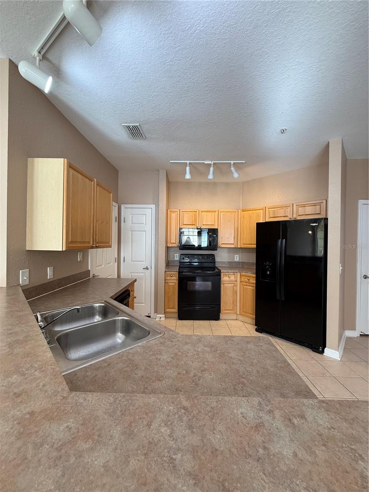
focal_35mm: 14
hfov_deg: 85.7
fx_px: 199
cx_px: 184
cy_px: 246
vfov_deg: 102.1
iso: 200
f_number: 2.2
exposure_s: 1/120
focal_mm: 2.22
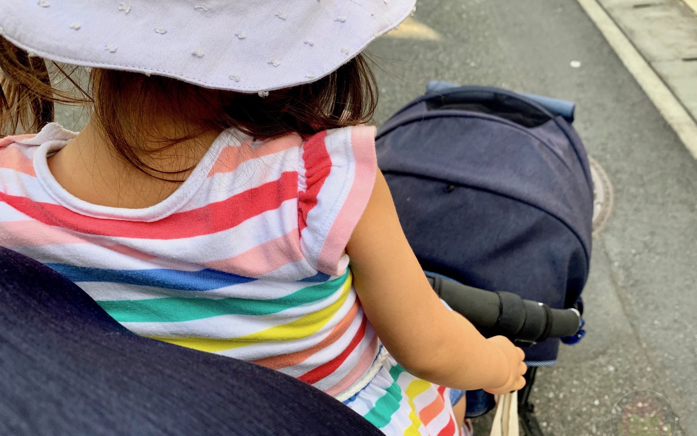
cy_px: 205
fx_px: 532
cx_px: 354
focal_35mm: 28
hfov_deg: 66.5
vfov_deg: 44.5
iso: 25
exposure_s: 1/336
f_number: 1.8
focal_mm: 4.25
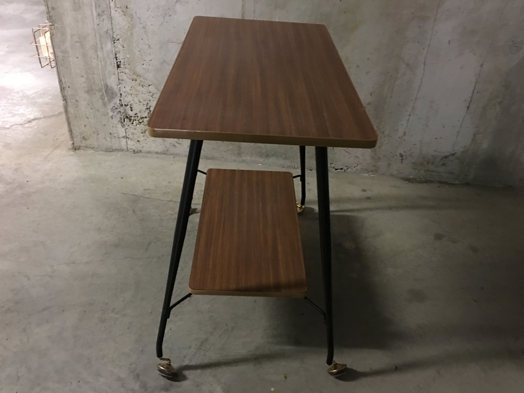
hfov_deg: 61.7
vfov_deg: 48.2
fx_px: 439
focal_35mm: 29
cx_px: 262
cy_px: 196
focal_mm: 4.15
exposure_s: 1/4
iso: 125
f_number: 2.2
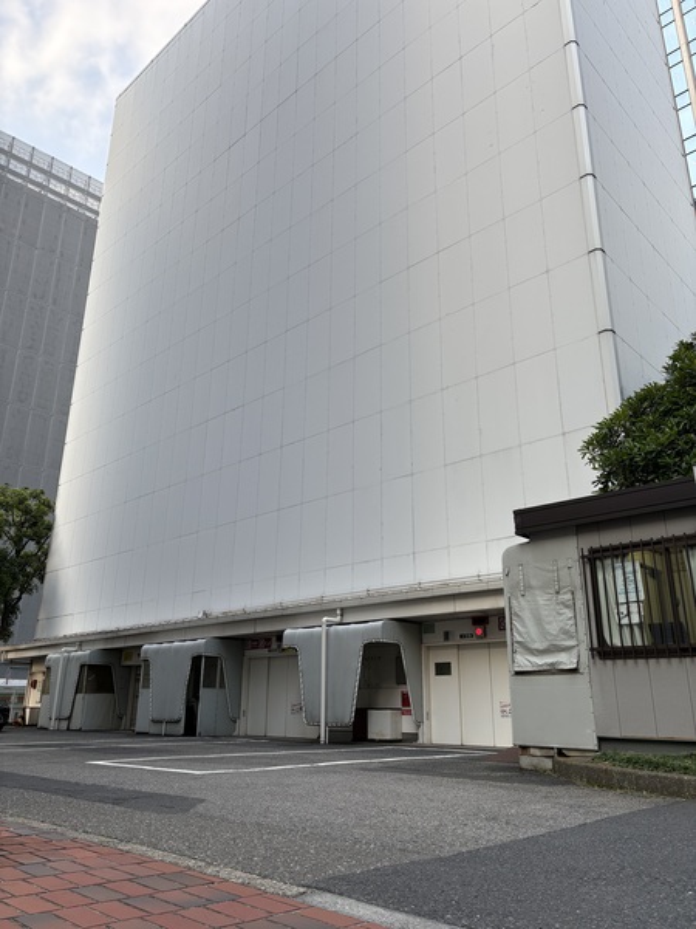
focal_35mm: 26
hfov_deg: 53.1
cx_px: 348
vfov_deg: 67.3
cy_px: 464
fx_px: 697
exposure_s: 1/419
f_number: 1.6
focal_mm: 5.96
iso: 64
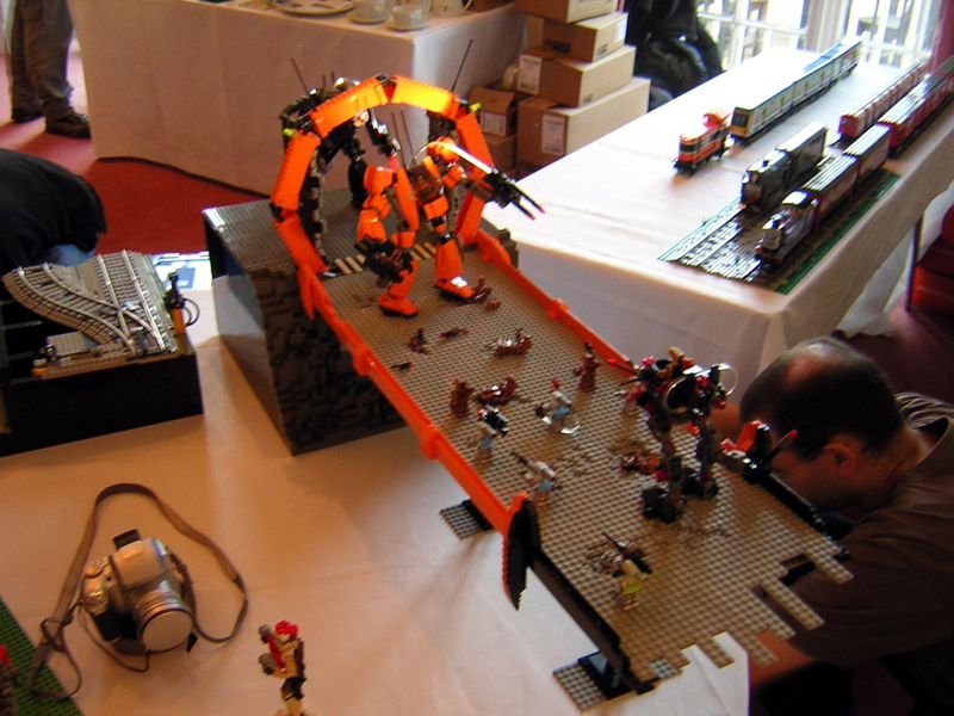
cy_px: 358
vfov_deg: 39.7
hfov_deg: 51.4
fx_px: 992
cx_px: 477
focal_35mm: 36
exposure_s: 1/6.3
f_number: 2.6
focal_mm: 4.7
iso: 100
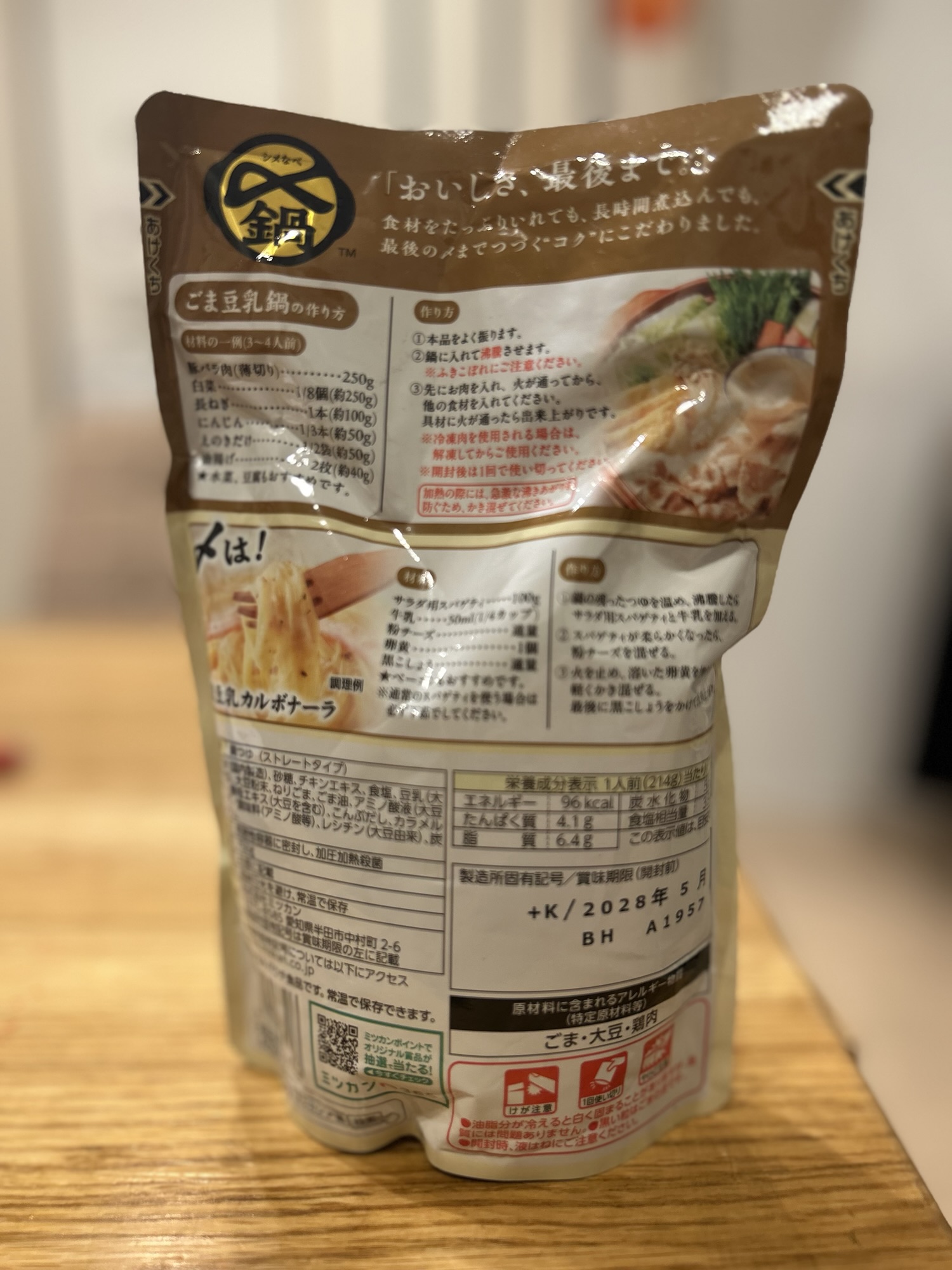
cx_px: 476
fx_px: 953
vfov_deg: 67.3
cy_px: 635
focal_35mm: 26
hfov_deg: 53.1
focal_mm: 5.7
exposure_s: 1/50
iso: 80
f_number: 1.5
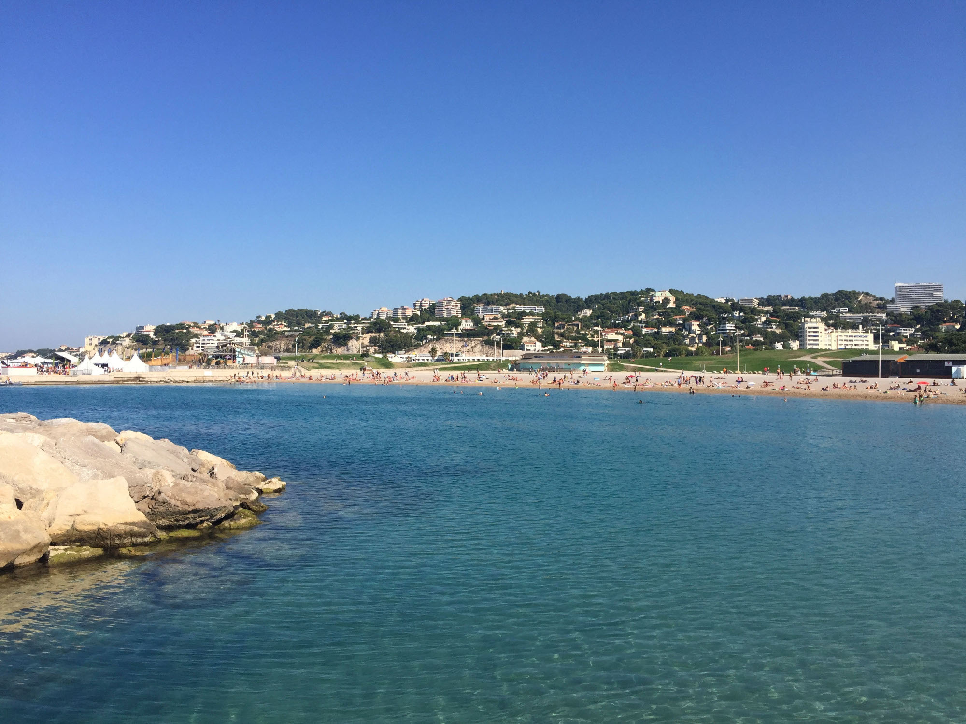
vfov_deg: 48.2
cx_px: 483
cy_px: 362
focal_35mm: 29
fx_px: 809
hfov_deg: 61.7
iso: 32
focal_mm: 4.15
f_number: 2.2
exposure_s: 1/2475
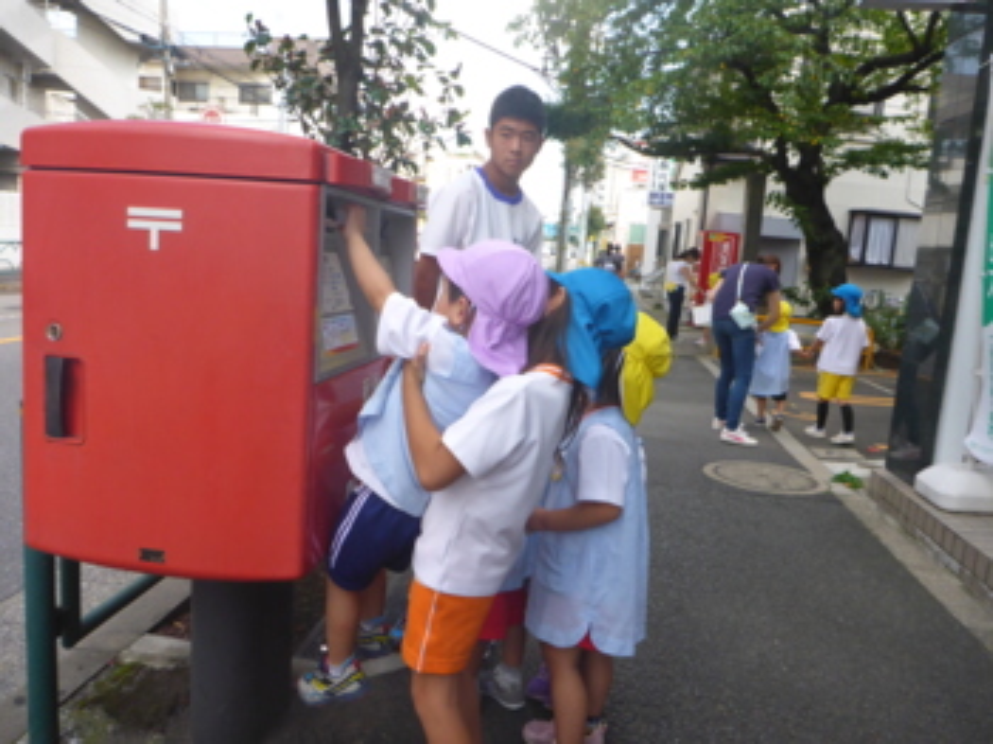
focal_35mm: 28
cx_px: 496
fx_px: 803
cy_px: 372
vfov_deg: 49.7
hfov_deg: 63.5
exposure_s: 1/500
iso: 200
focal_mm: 4.9
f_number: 3.3
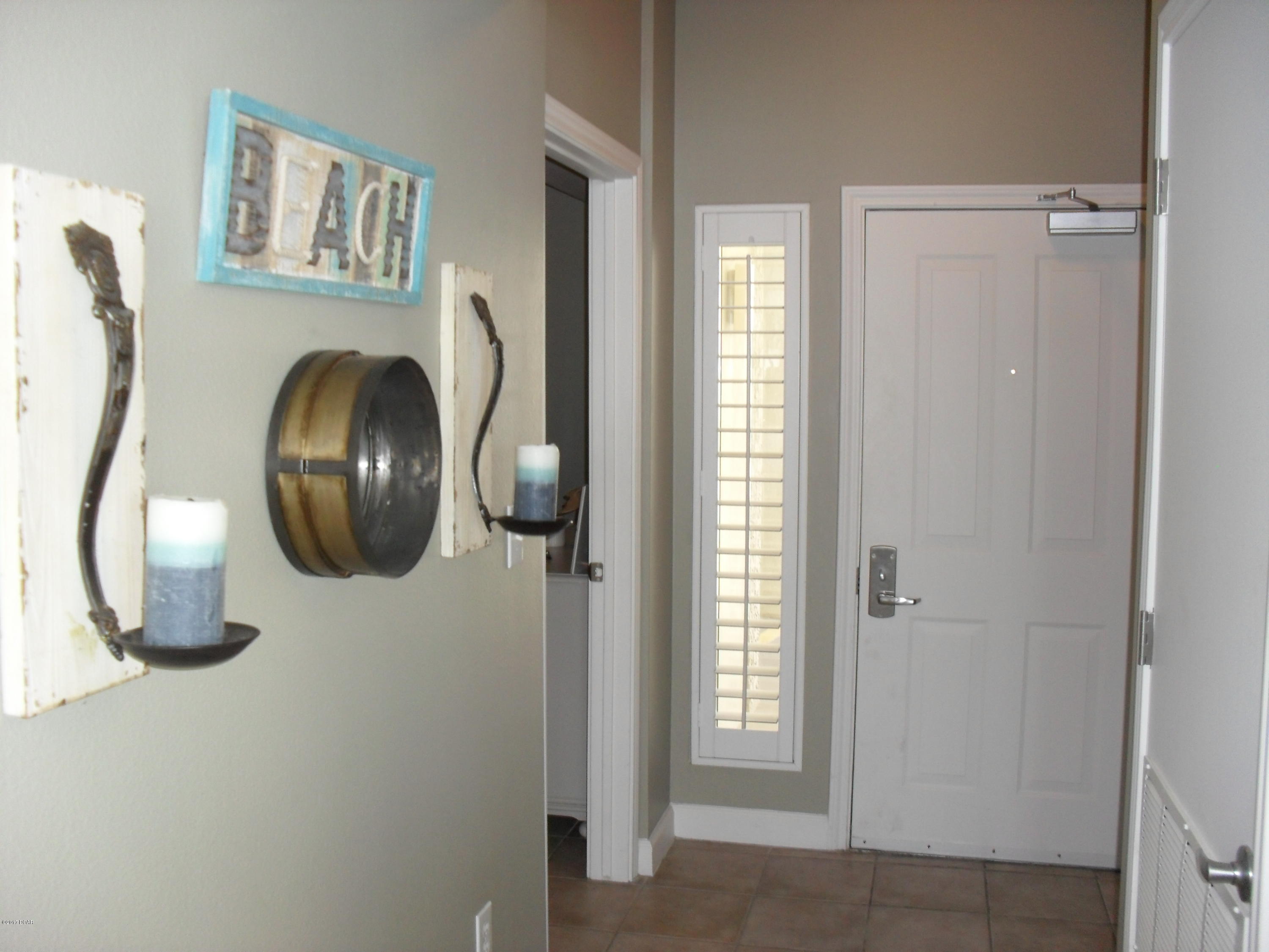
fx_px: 1283
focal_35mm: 35
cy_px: 476
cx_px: 634
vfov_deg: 40.7
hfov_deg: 52.6
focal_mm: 6.3
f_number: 3.2
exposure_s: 1/45
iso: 160
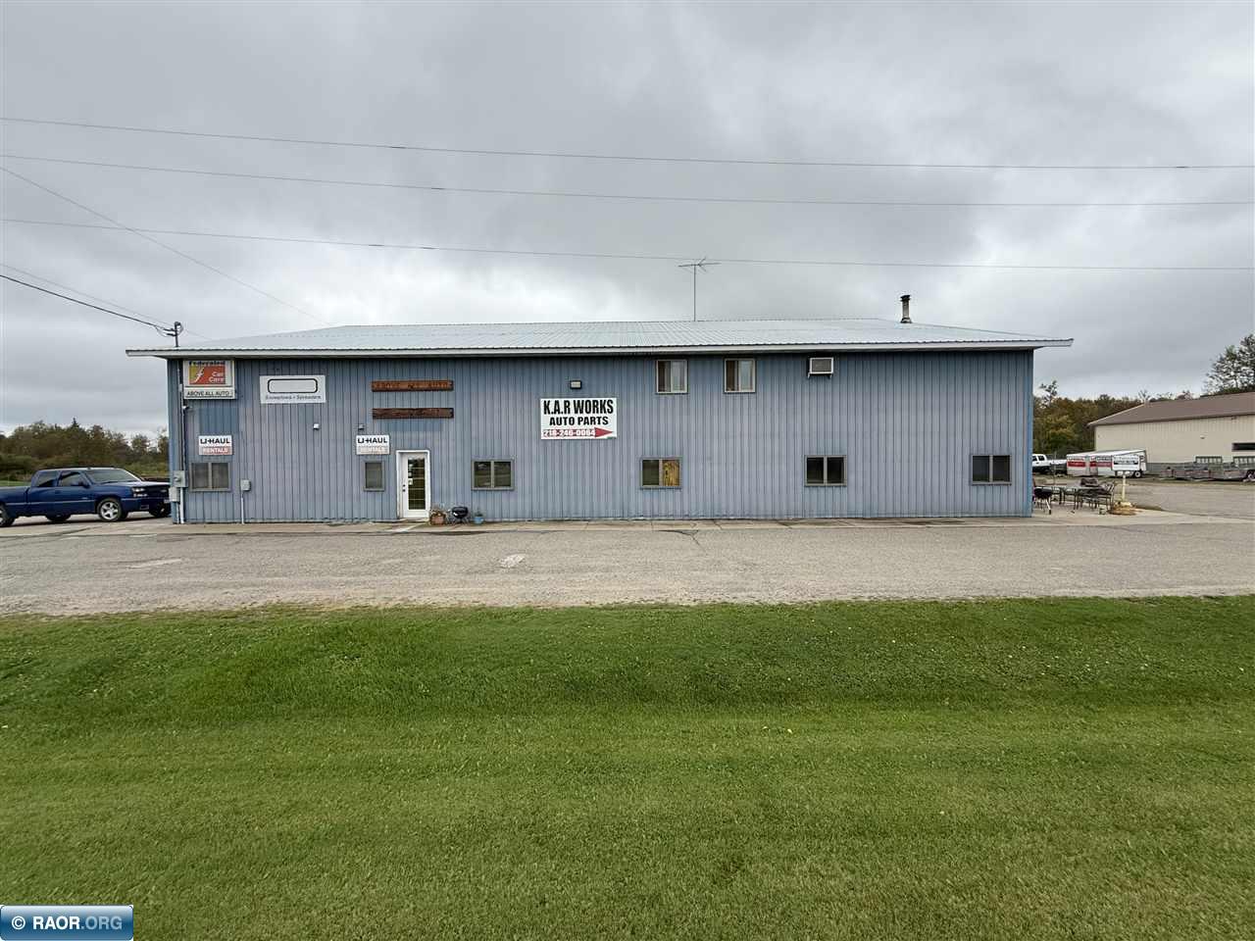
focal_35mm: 14
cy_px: 470
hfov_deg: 102.1
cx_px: 628
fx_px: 508
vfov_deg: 85.7
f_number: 2.2
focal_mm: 2.22
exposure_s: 1/701
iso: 50
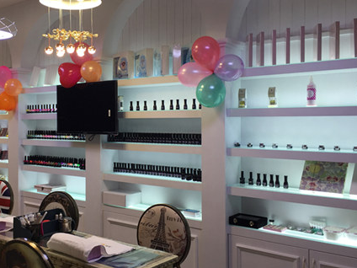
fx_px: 423
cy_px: 129
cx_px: 128
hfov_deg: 45.3
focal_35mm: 41
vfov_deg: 35.1
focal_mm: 4.15
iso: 32
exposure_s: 1/100
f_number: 2.2
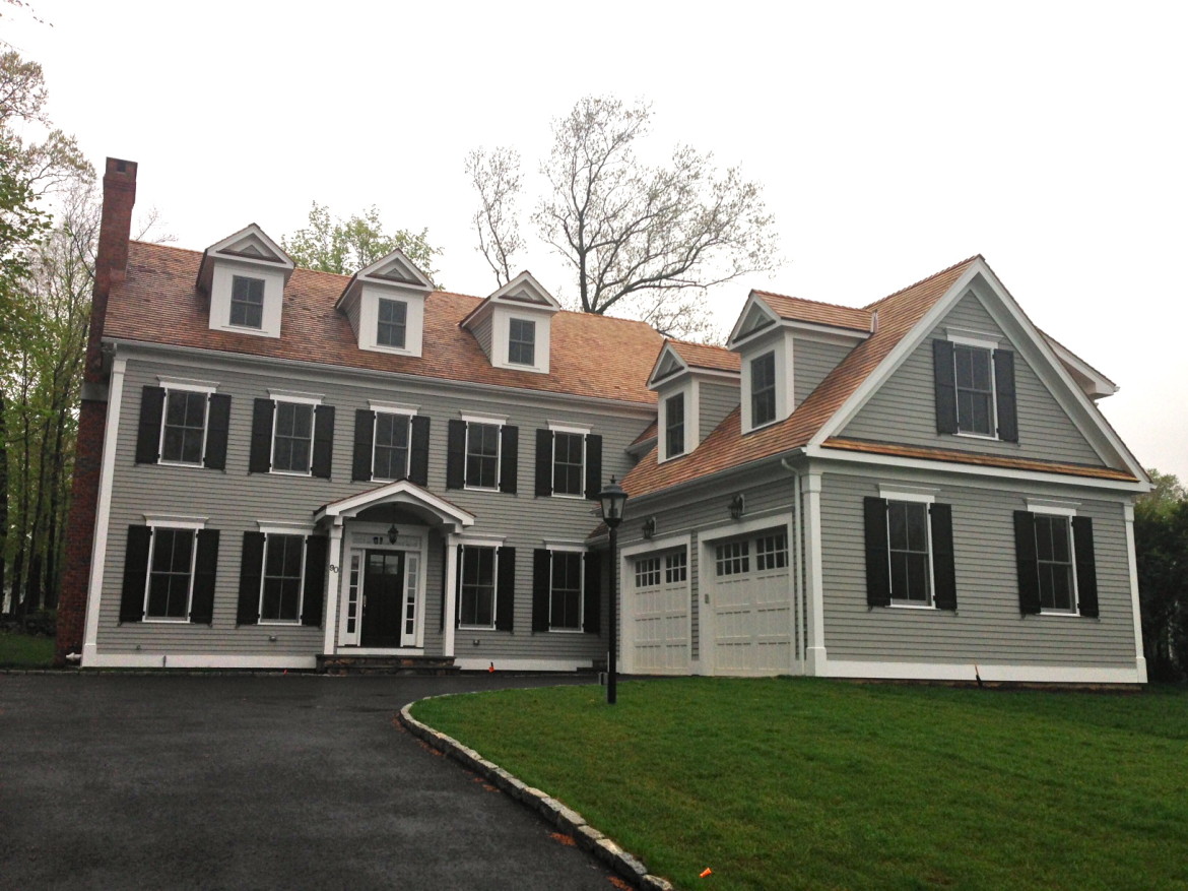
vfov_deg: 42.9
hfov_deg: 55.4
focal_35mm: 33
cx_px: 594
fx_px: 1132
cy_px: 446
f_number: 2.4
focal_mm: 4.12
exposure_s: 1/194
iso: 50
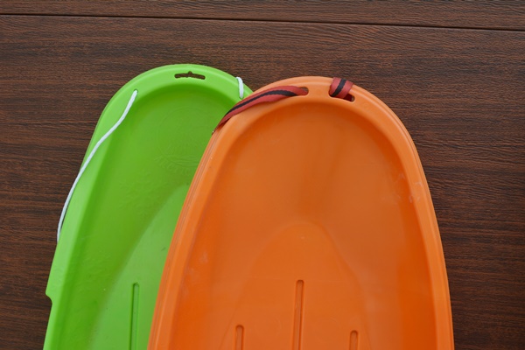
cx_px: 262
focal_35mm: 39
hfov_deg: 49.6
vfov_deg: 34.2
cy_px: 175
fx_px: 569
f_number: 8
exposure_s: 1/250
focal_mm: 26
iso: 200
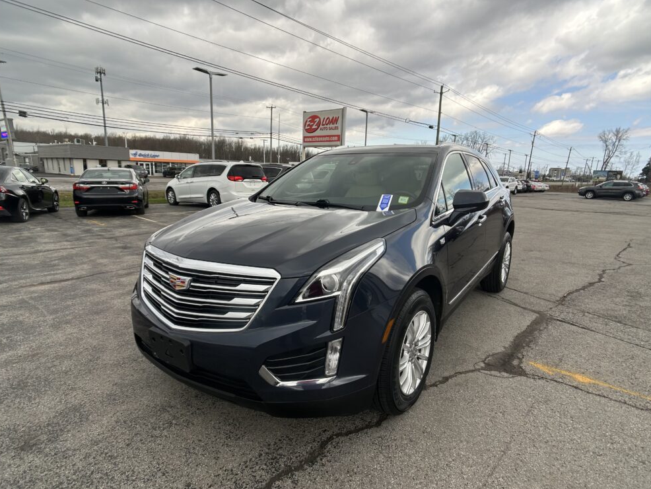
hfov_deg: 65.3
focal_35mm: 27
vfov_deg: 51.4
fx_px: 508
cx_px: 329
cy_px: 252
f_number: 1.5
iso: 50
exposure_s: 1/1553
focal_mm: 5.7
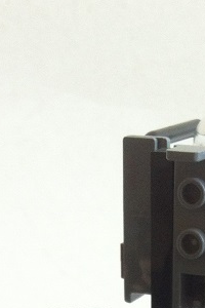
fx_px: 1033
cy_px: 479
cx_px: 174
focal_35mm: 121
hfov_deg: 11.3
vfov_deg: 15.4
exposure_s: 1/17
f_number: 2.8
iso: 100
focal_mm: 3.85
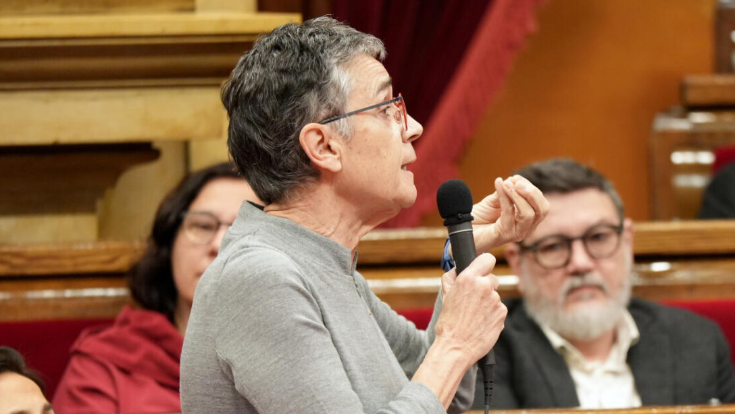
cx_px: 351
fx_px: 4638
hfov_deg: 9.1
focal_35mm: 238
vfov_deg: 5.1
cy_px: 269
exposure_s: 1/125
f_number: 4
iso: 3200
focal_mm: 200
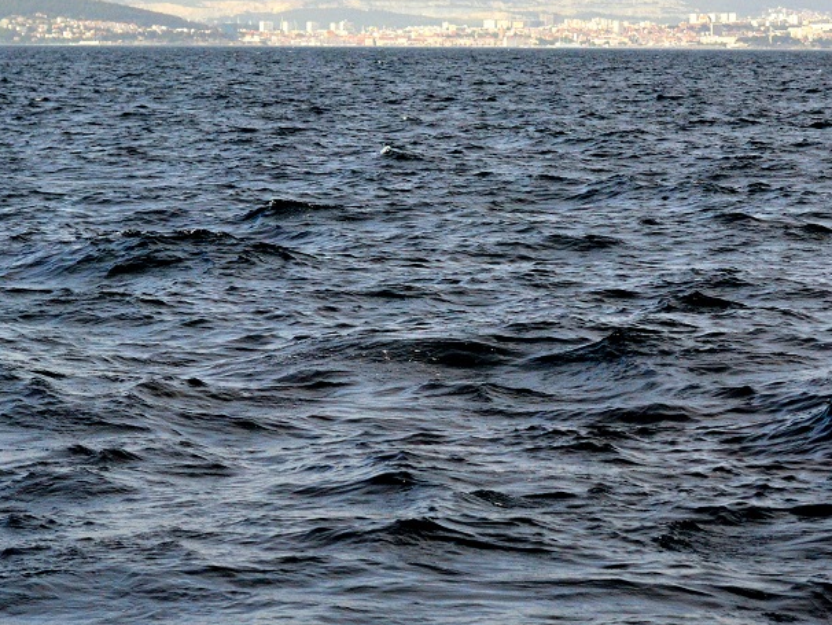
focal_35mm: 166
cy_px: 234
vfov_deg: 8.9
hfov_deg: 11.9
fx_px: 3991
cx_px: 496
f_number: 5.6
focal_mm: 70
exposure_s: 1/8000
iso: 2000
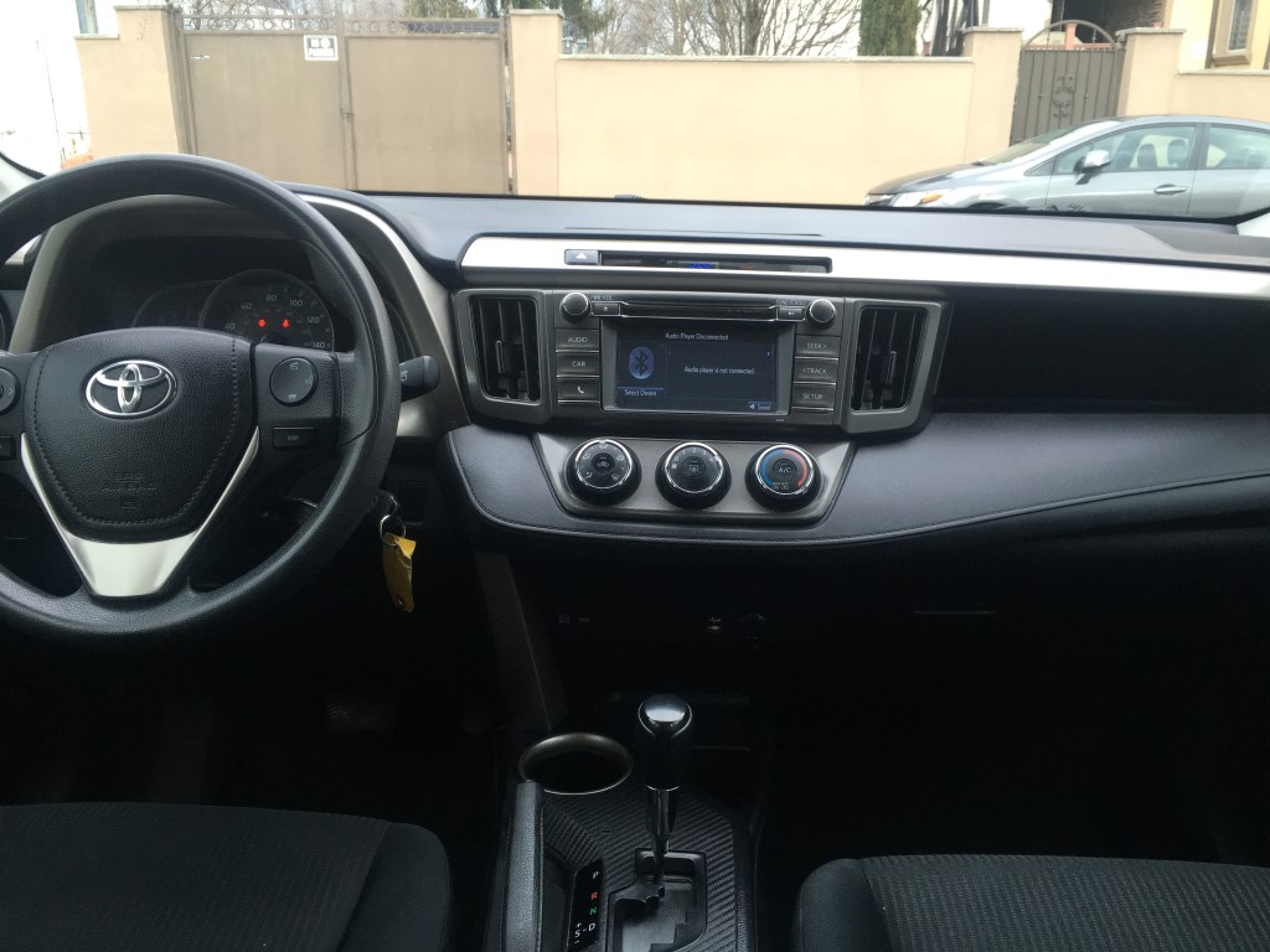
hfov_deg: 61.7
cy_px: 476
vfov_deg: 48.2
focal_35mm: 29
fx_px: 1064
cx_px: 635
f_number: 2.2
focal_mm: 4.15
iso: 40
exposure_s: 1/120
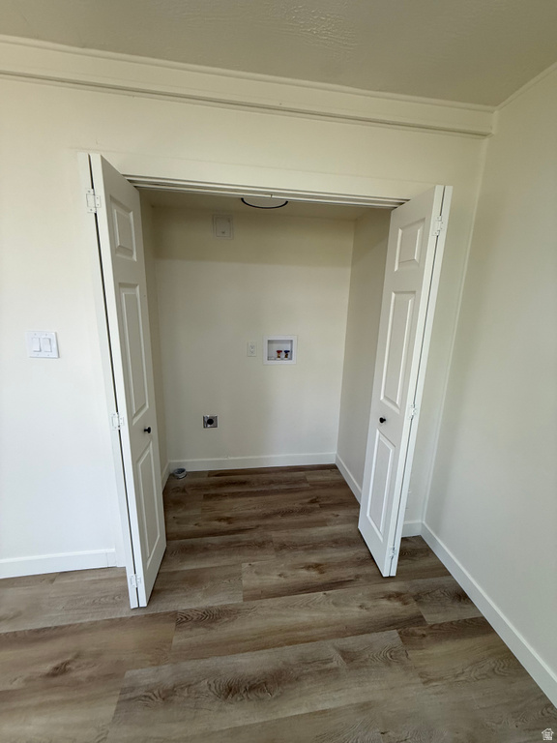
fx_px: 300
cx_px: 278
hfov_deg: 85.7
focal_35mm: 14
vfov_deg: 102.1
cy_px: 372
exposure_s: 1/120
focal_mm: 2.22
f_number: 2.2
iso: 200
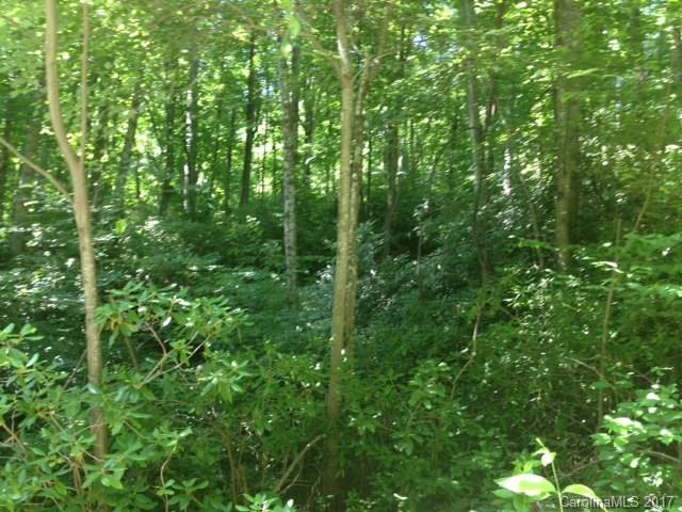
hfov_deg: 55.4
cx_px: 341
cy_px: 256
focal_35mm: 33
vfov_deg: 42.9
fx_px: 650
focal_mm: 4.13
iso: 50
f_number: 2.4
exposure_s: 1/40
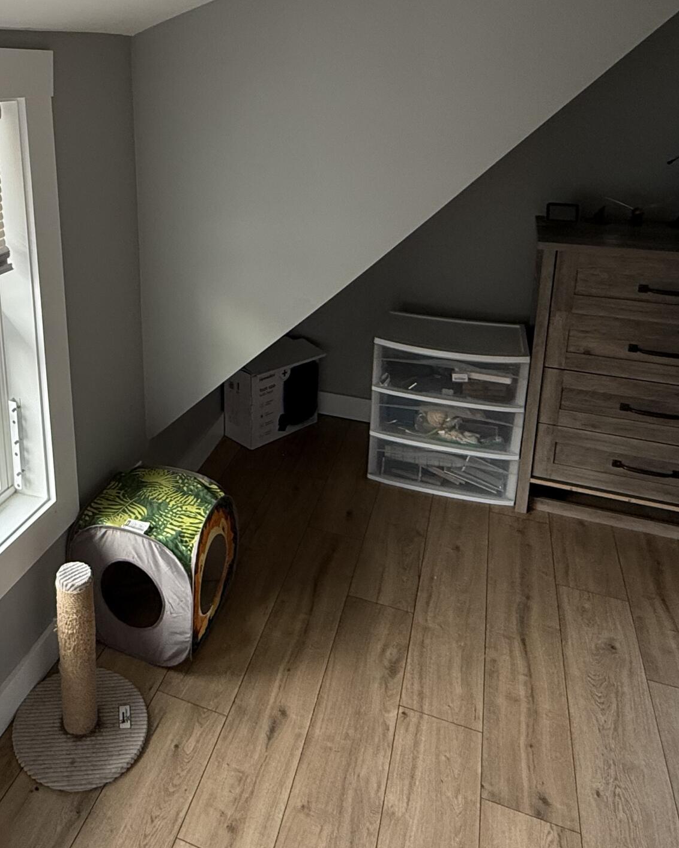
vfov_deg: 58.4
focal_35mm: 29
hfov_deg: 48.1
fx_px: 729
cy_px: 252
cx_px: 170
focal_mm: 2.22
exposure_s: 1/99
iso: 200
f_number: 2.2
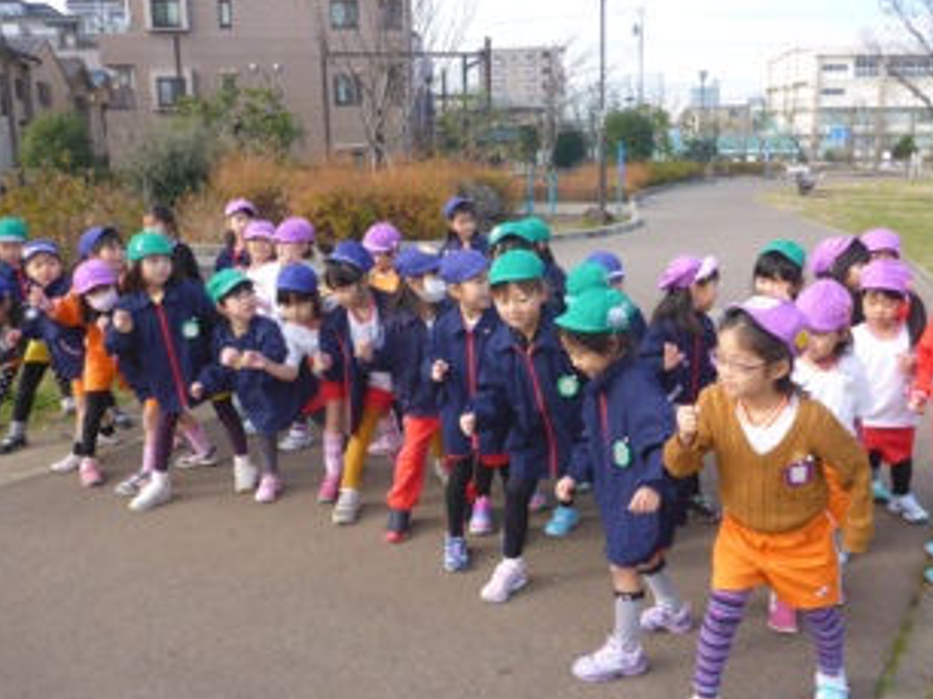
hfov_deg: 56.8
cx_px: 482
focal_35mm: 32
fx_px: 862
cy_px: 342
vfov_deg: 44.1
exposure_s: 1/320
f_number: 3.3
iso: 100
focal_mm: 4.9
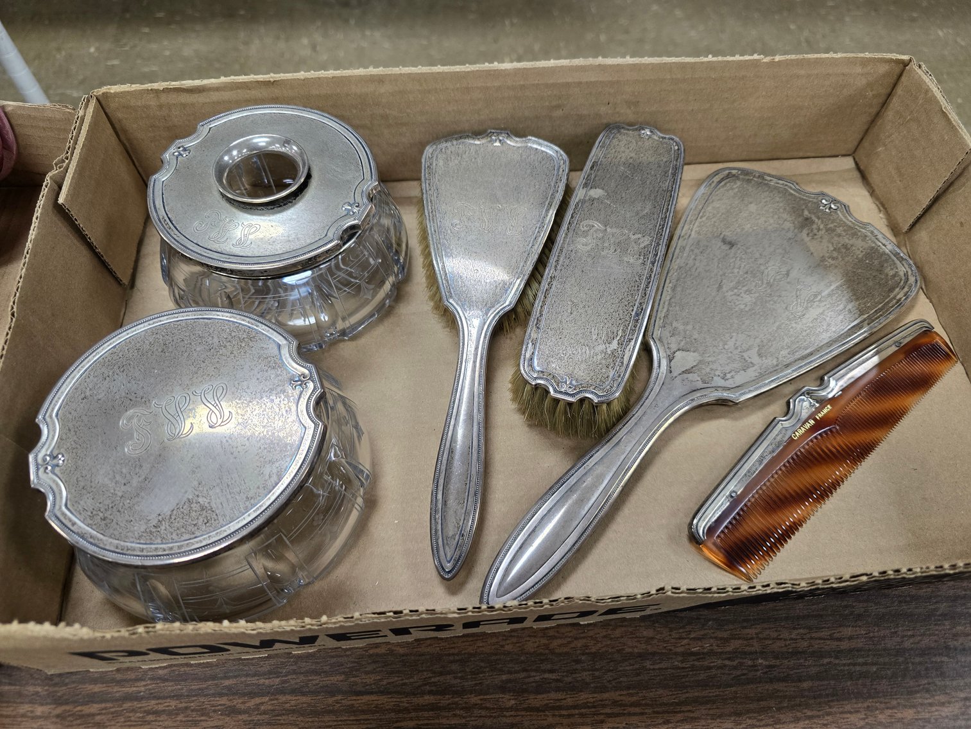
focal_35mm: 23
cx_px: 486
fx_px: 645
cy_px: 364
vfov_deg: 58.9
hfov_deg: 73.9
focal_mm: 6.3
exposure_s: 1/62
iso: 125
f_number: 1.7
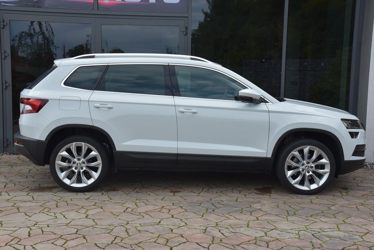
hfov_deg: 39.6
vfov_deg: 27.0
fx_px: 520
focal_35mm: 50
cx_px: 187
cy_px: 125
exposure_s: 1/320
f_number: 9
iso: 500
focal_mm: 50
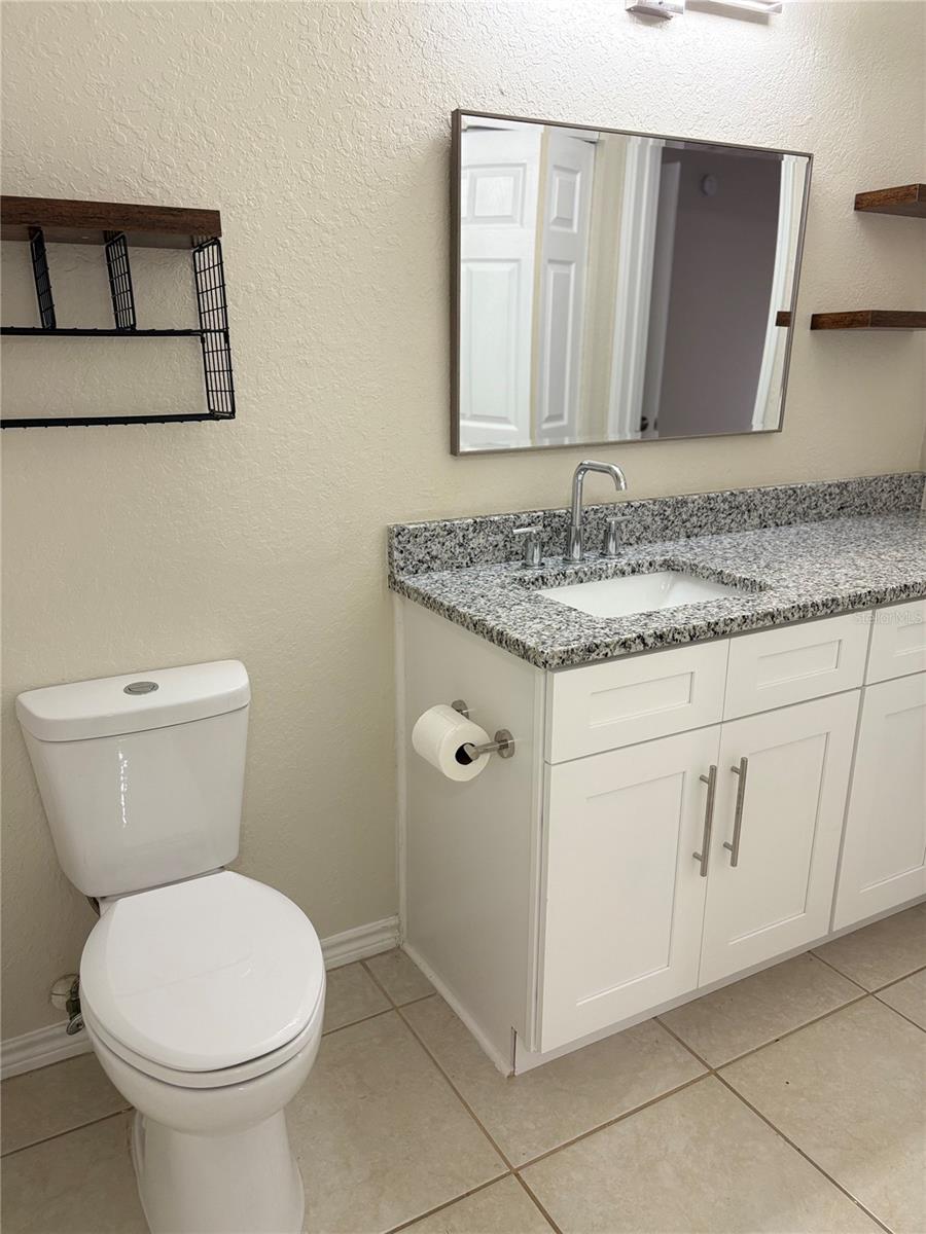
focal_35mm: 26
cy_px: 617
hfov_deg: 53.1
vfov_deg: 67.3
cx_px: 463
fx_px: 927
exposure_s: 1/60
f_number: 1.6
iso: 64
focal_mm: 5.96
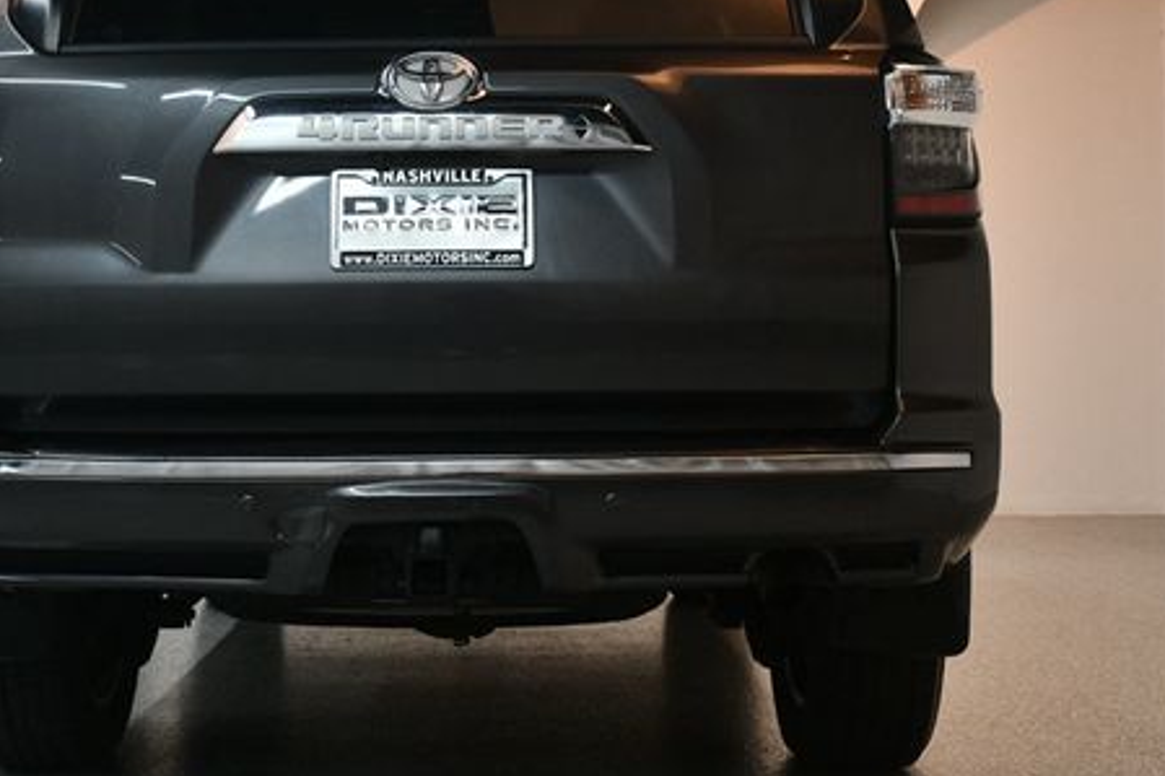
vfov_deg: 23.7
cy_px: 275
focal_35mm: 57
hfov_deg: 34.9
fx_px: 1844
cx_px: 454
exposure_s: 1/125
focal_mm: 27
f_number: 4
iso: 1000
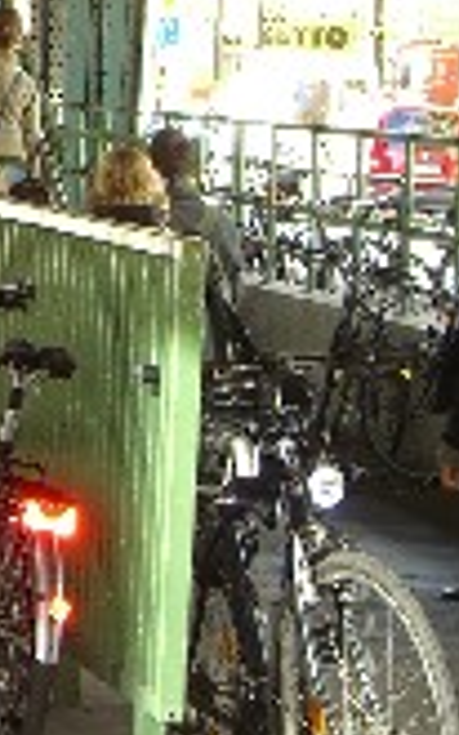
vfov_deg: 9.8
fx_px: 4287
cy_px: 87
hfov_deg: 6.0
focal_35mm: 214
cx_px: -470
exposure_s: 1/60
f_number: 3.6
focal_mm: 11.8
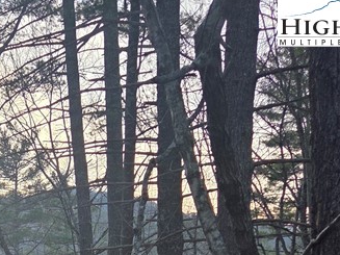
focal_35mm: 72
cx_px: -43
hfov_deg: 25.0
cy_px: 393
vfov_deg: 18.0
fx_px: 707
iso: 80
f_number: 1.8
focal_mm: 5.4
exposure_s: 1/621
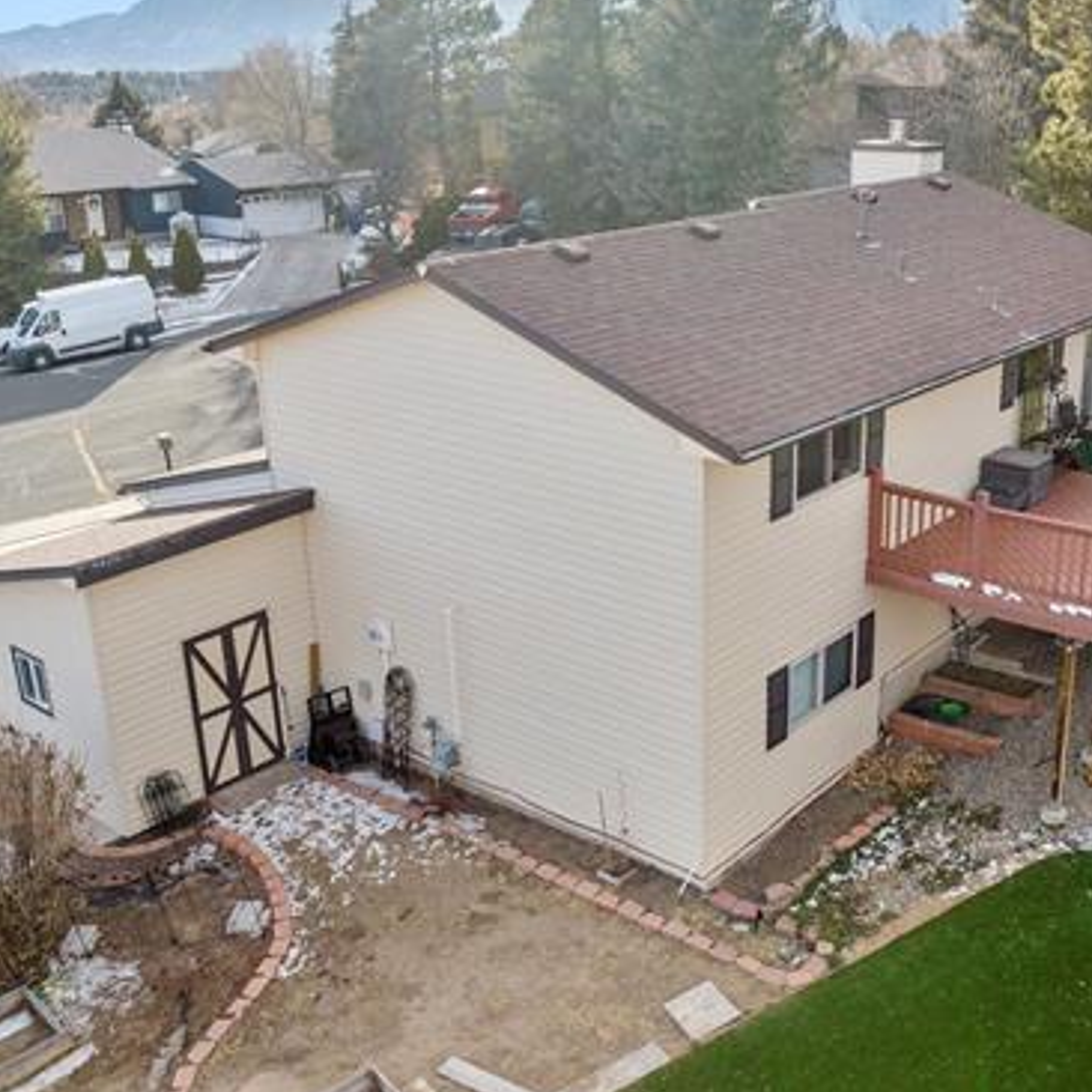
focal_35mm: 37
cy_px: 546
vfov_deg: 44.9
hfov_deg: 44.4
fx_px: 1321
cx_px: 713
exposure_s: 1/800
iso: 410
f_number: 2.8
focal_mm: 12.29
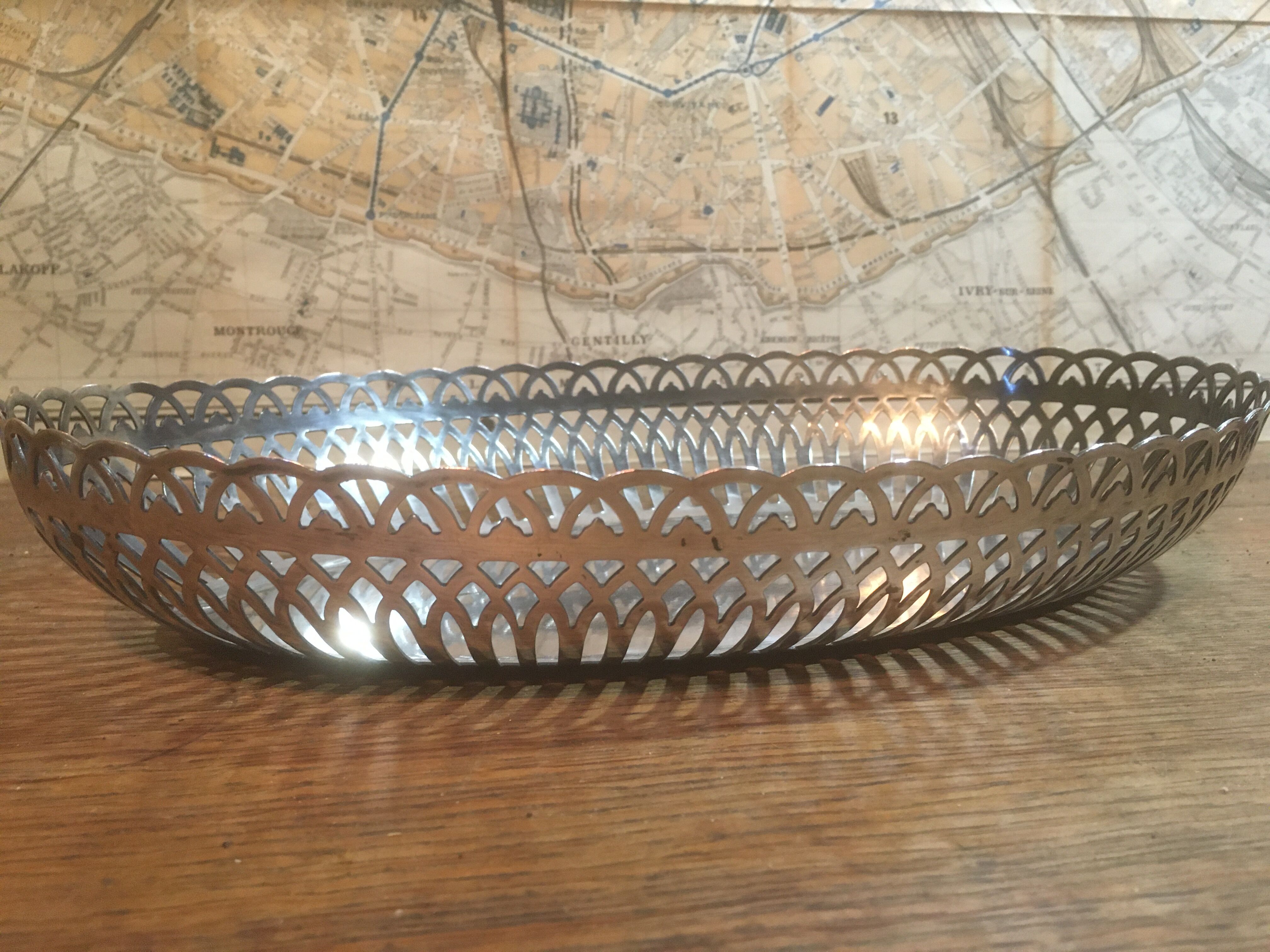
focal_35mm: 29
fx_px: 1064
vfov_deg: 48.2
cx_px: 635
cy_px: 476
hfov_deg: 61.7
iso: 200
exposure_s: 1/20
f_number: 2.2
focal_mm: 4.15
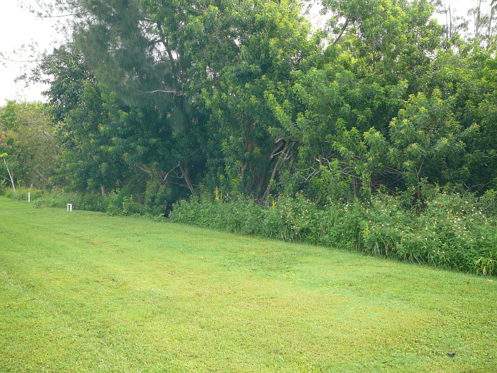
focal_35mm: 35
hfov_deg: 52.6
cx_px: 248
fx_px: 503
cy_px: 186
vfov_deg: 40.7
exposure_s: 1/100
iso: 80
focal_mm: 5.2
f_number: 2.8
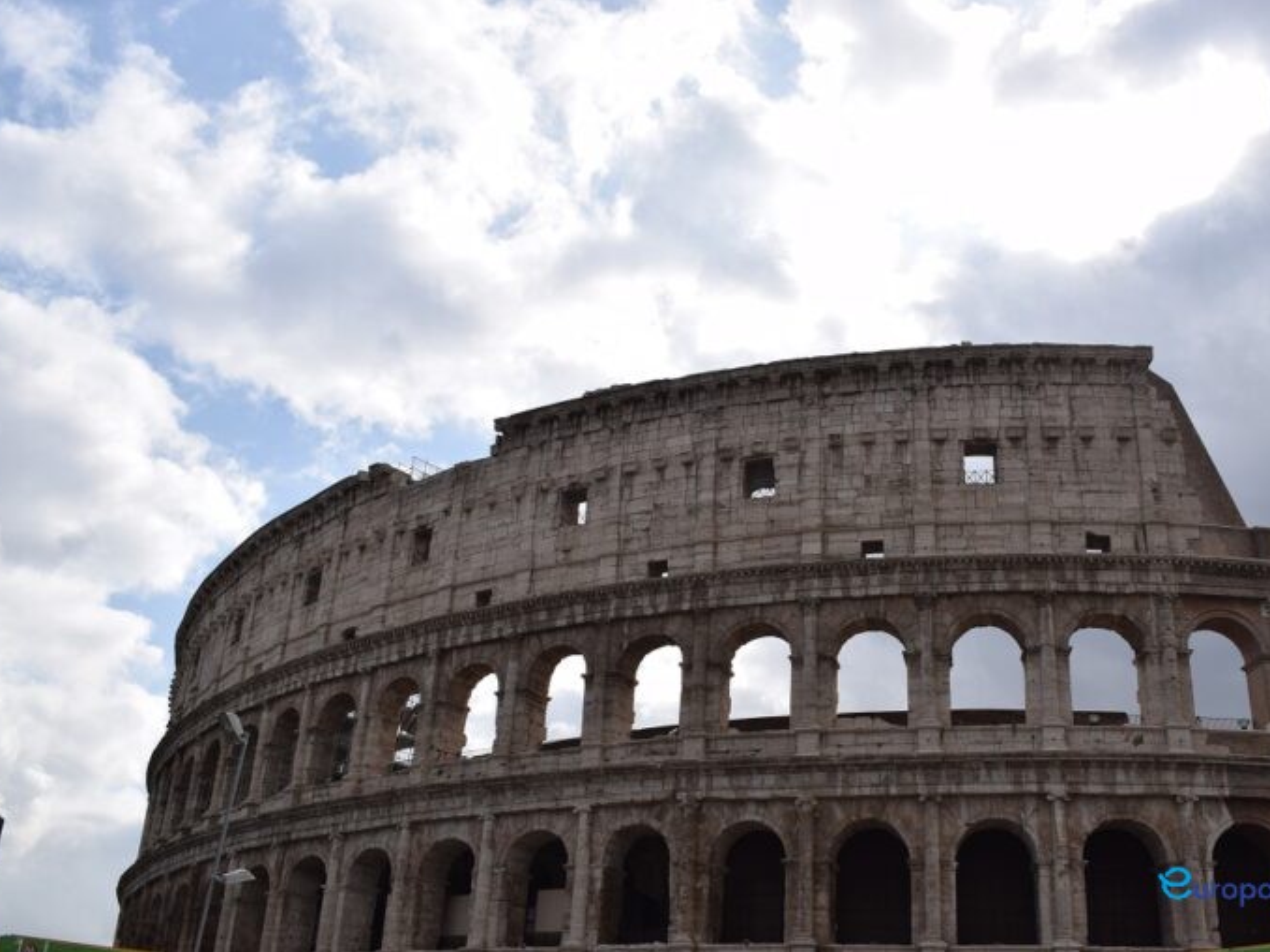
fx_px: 1377
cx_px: 690
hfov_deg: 49.4
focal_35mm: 38
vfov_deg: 38.1
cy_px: 475
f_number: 14
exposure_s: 1/400
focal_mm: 23
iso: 200
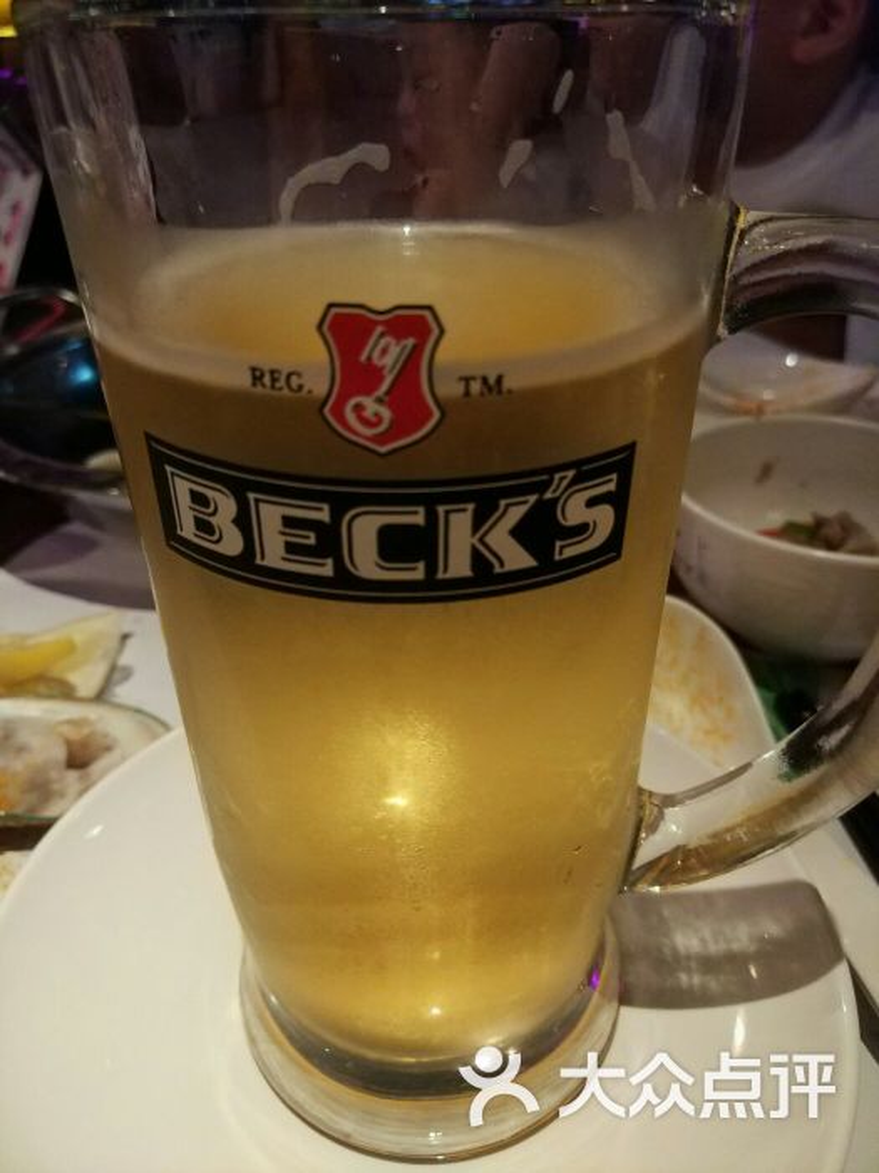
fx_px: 779
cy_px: 586
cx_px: 440
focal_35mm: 23
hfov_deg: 58.9
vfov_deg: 73.9
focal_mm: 4.06
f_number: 2
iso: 1000
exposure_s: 1/33
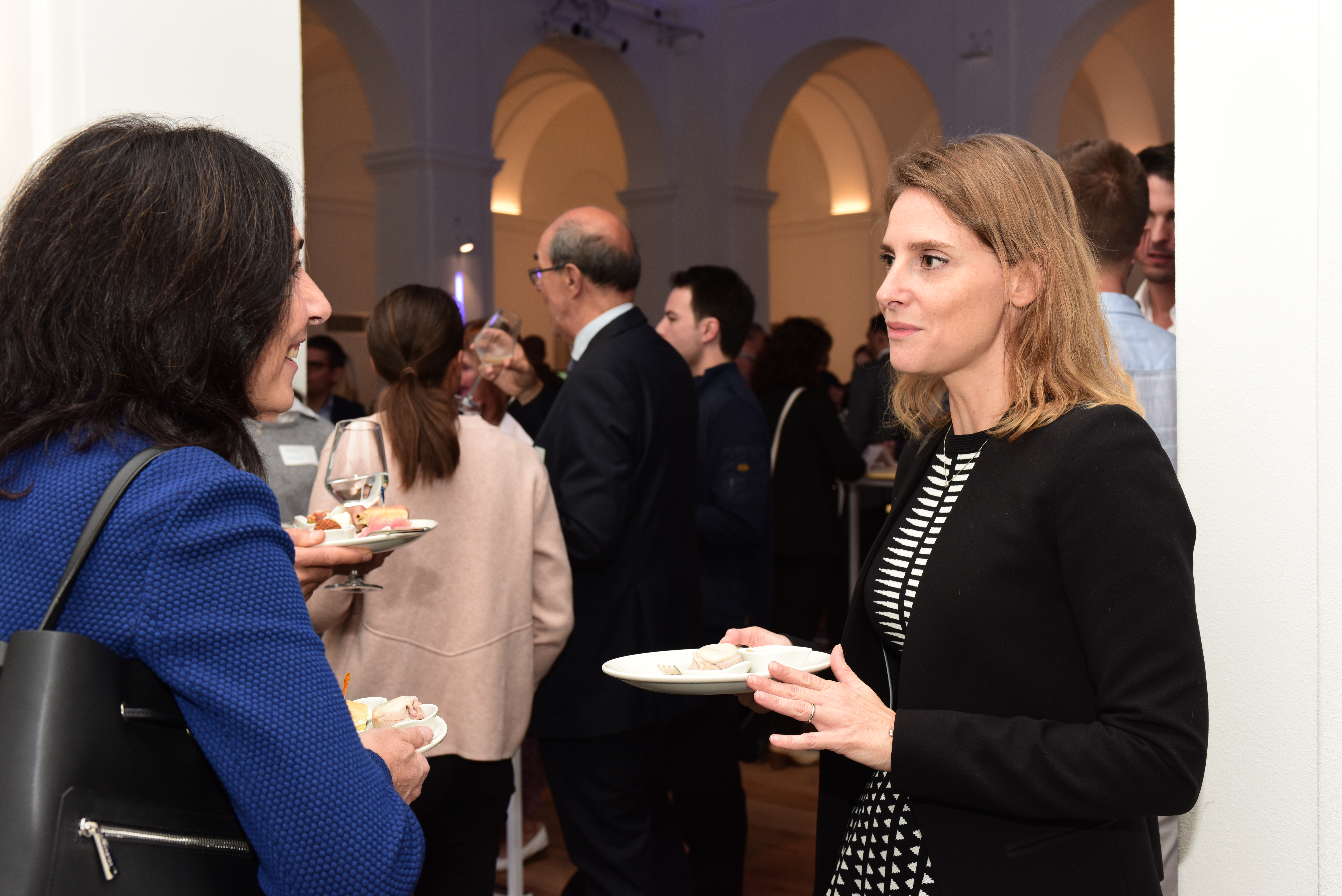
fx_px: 2088
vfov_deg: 24.2
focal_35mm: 56
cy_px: 448
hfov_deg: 35.6
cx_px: 671
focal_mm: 56
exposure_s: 1/60
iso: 500
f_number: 6.3
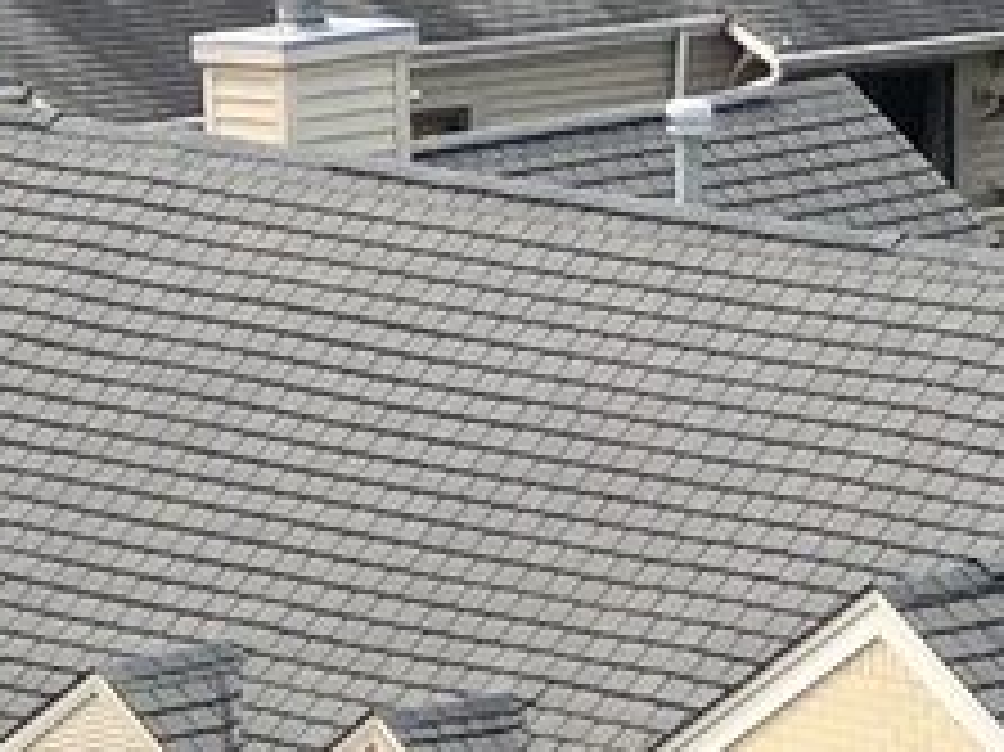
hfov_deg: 5.4
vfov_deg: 4.0
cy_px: -266
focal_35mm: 368
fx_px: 10668
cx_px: 729
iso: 20
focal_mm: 6.6
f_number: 2.8
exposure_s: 1/500
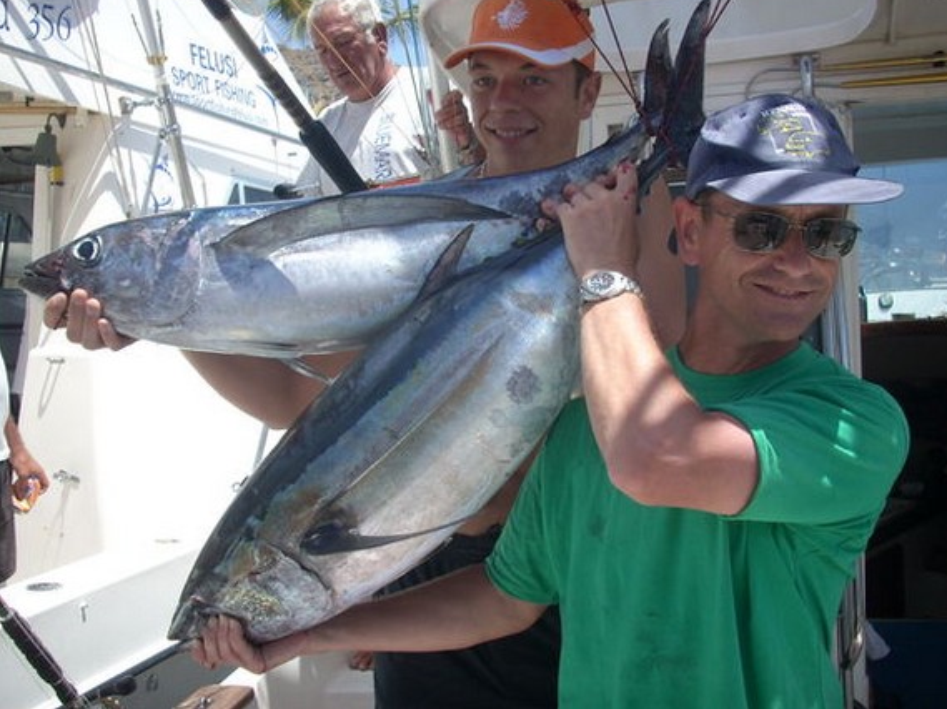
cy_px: 318
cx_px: 484
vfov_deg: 35.1
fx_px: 1121
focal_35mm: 41
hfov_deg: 45.8
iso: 64
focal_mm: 6.2
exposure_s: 1/169
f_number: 5.6
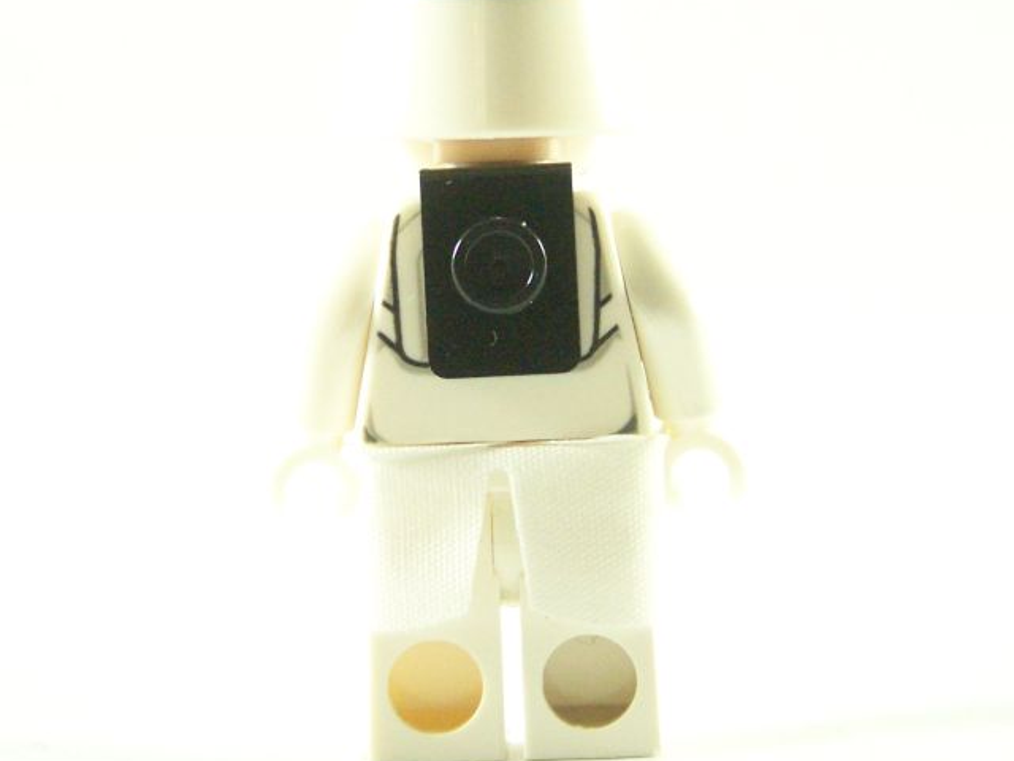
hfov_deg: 11.8
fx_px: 4921
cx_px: 520
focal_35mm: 168
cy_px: 339
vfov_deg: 8.8
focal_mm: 17.5
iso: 400
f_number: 3.2
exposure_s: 1/60
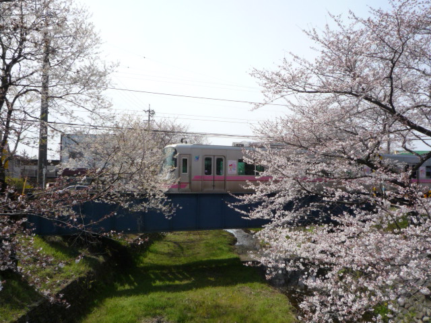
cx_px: 216
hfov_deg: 60.0
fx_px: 374
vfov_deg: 46.8
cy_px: 162
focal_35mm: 30
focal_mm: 4.4
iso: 100
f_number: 4.5
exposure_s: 1/640
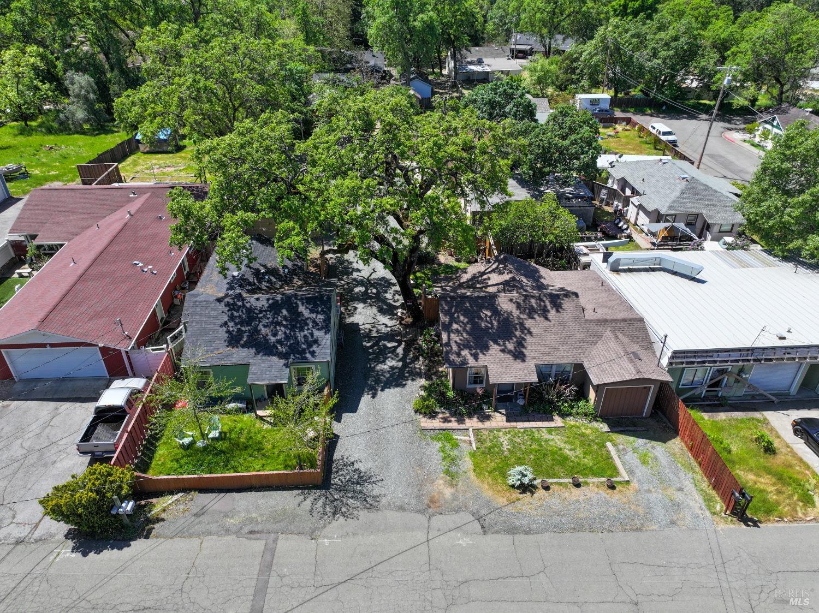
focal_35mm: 24
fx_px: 567
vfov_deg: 56.8
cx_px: 410
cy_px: 306
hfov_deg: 71.6
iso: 210
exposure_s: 1/2500
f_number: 2.8
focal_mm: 12.29
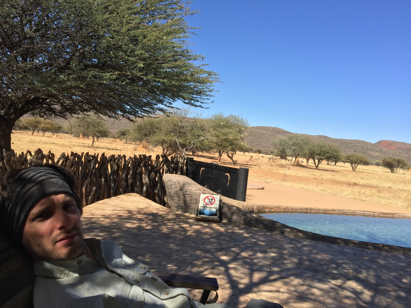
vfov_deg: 48.2
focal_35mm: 29
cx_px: 206
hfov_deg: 61.7
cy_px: 154
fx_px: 344
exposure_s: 1/1522
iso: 32
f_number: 2.2
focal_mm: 4.15
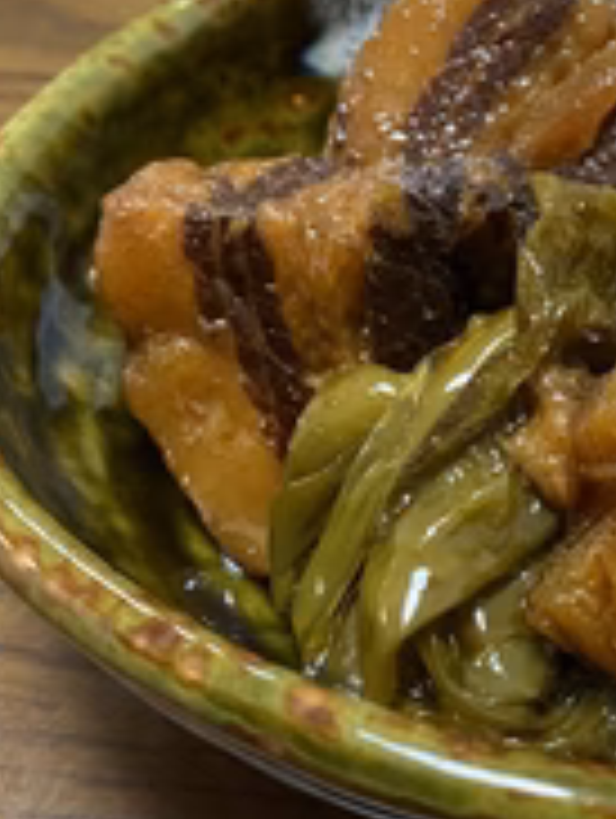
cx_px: 607
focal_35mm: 57
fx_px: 1349
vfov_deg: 33.6
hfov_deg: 24.6
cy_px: 328
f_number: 1.8
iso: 250
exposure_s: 1/60
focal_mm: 4.25
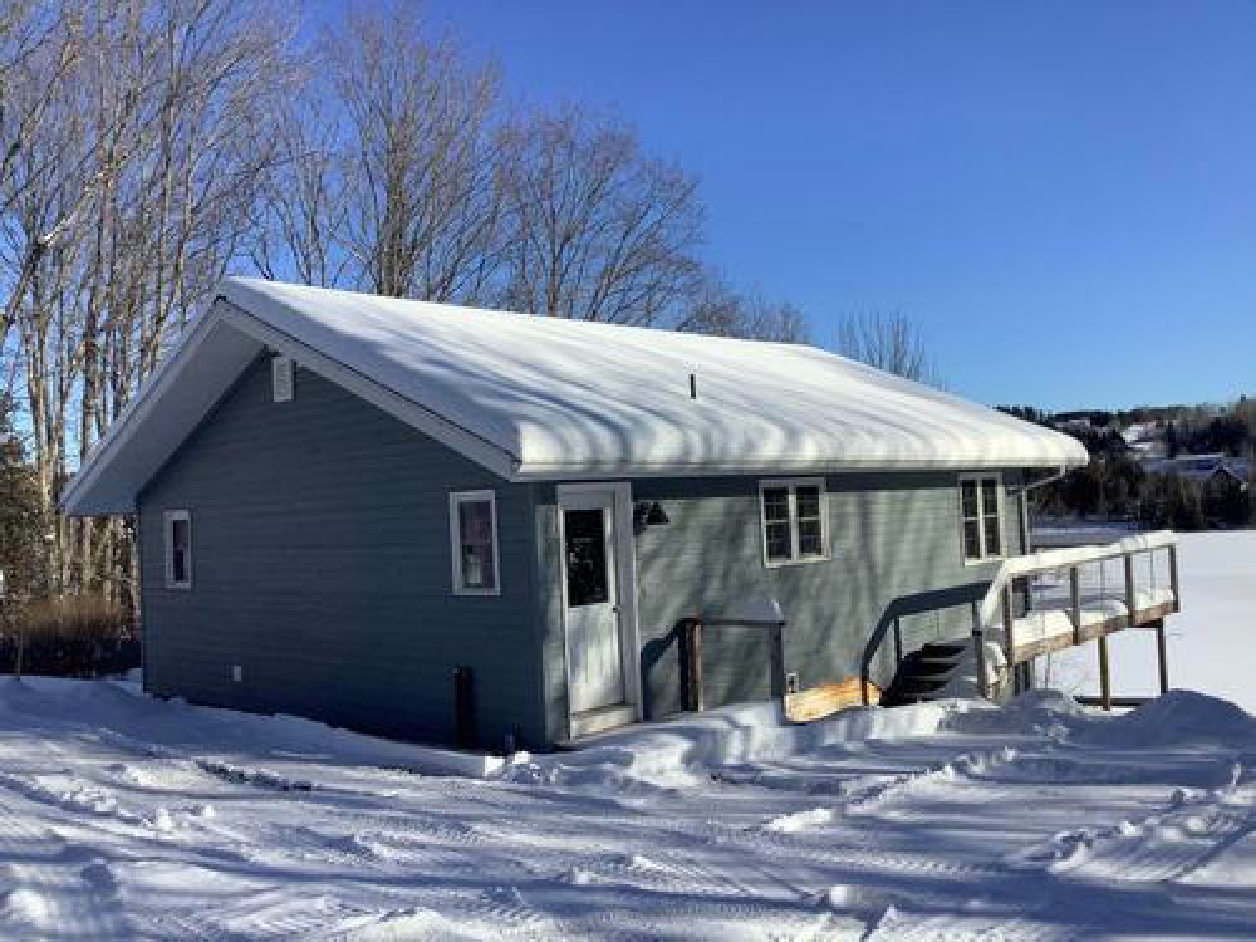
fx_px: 1125
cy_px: 471
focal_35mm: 31
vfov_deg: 45.4
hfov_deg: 58.4
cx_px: 628
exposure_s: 1/1773
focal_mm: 3.3
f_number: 2.4
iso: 25
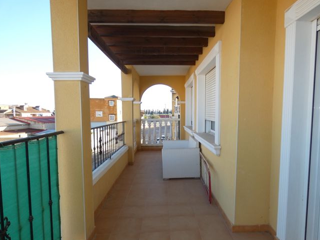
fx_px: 203
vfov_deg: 60.9
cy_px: 130
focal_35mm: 22
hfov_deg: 76.4
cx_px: 168
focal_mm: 3.6
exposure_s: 1/320
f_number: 2.8
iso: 80
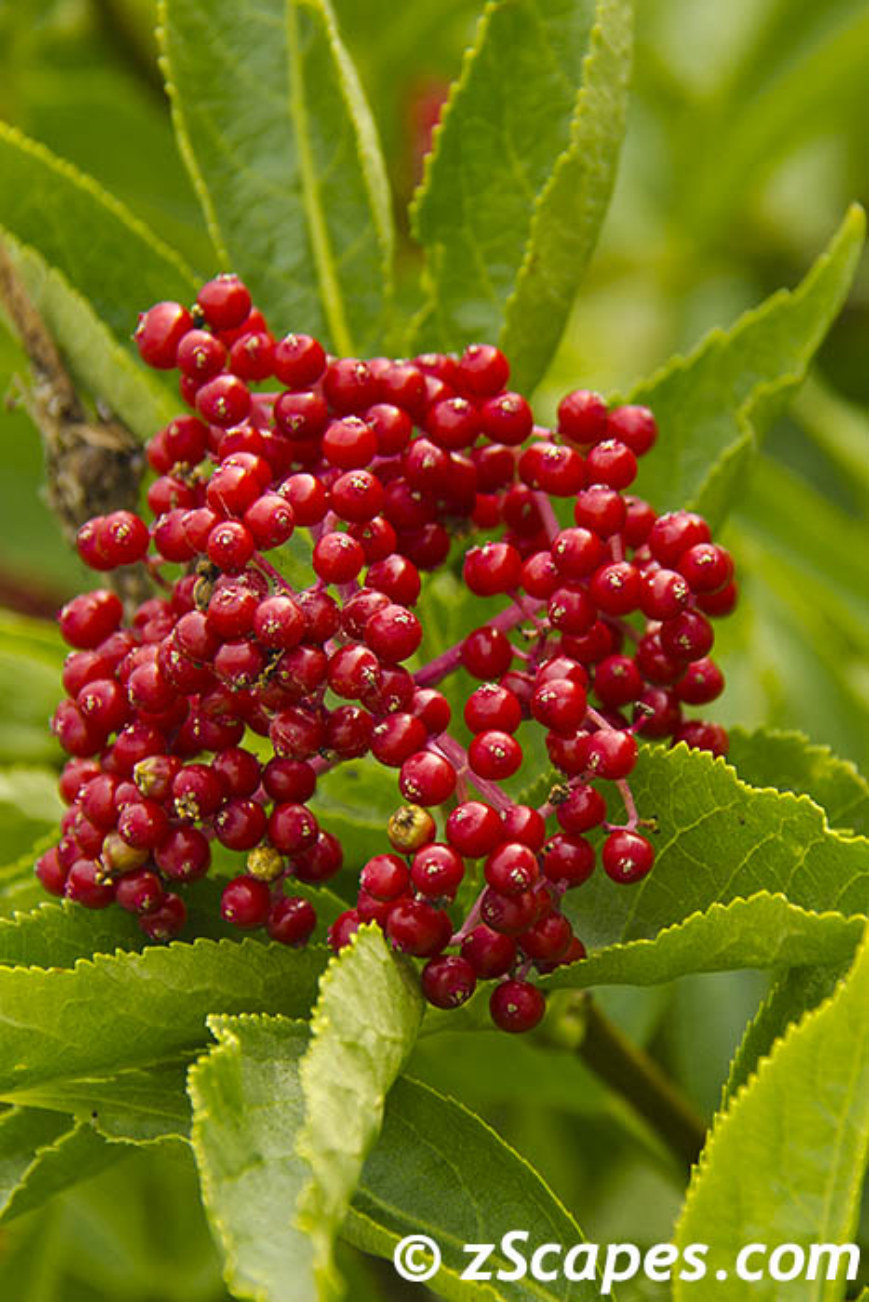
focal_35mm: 450
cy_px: 651
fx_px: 16284
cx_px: 434
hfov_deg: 3.1
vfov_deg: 4.6
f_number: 9
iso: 200
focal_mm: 300
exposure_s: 1/80
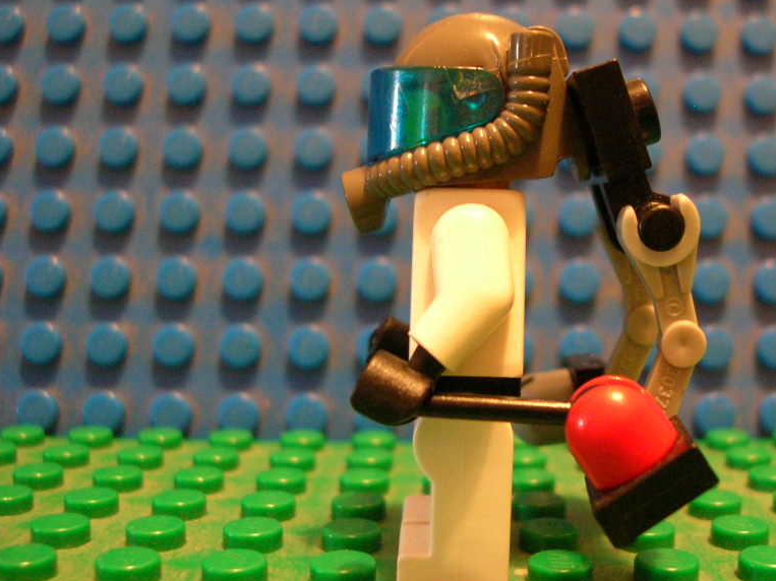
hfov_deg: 40.1
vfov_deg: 30.8
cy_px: 252
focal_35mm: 47
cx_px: 498
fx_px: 1053
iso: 200
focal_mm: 5.8
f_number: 2.8
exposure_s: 1/2
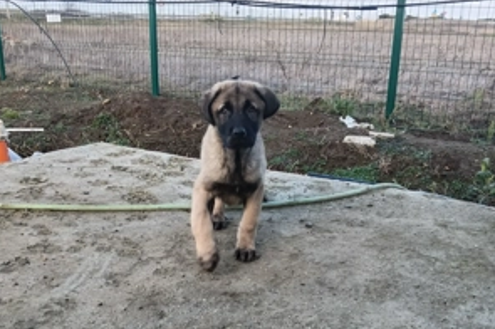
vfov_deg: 34.2
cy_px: 247
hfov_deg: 50.7
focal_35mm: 38
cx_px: 250
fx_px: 522
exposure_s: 1/124
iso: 50
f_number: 1.8
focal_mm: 3.98
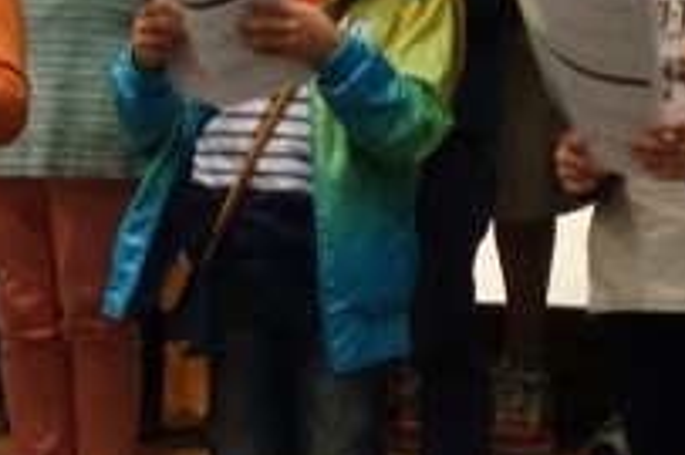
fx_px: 4221
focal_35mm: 222
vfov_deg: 6.1
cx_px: -10
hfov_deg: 9.2
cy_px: -69
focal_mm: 22.74
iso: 800
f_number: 3.5
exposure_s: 1/50
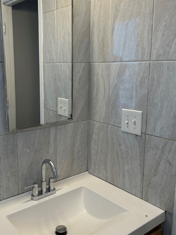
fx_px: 244
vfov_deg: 51.3
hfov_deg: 39.4
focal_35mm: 36
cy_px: 112
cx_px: 65
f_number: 1.5
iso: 40
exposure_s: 1/120
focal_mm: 5.7
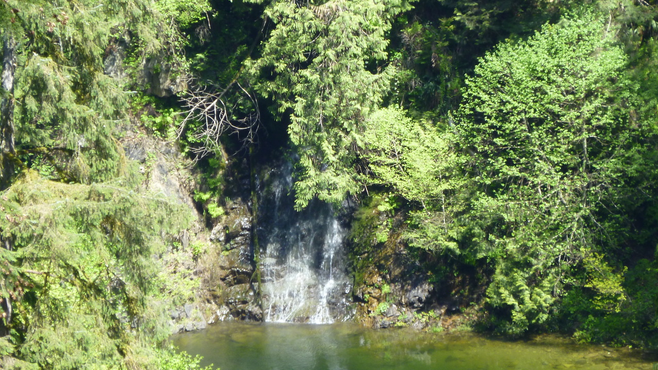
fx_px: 4484
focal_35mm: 257
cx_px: 330
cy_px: 148
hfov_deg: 8.4
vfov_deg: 4.7
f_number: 5.9
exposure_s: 1/60
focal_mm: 36
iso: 100
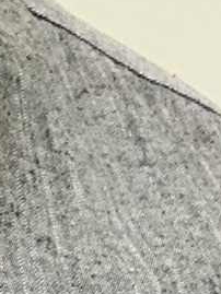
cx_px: -551
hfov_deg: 3.6
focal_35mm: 396
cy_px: 780
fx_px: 3368
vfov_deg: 4.8
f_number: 2.4
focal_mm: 6
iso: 100
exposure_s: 1/122
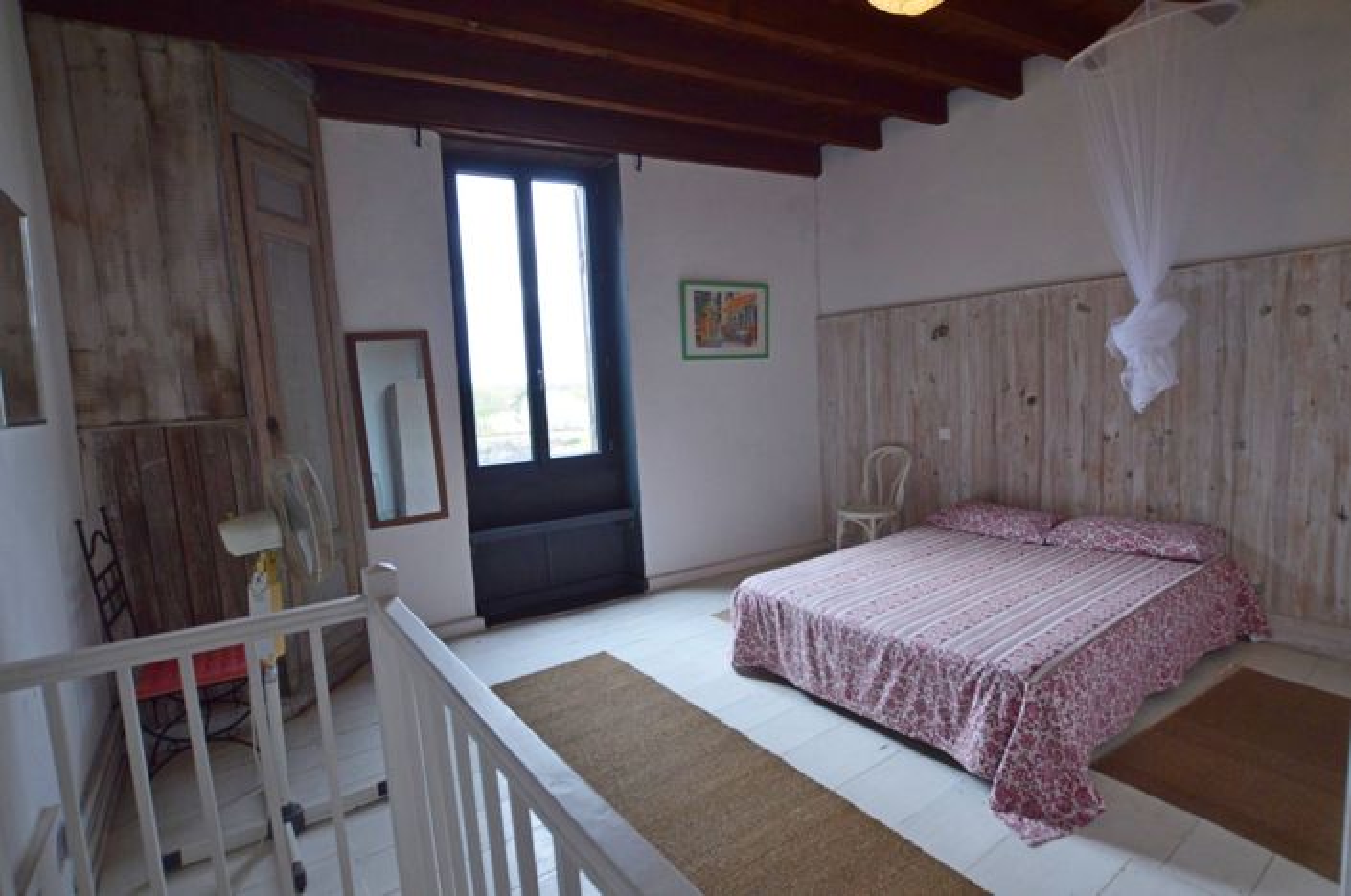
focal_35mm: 17
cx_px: 676
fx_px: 646
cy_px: 448
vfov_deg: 69.5
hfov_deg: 92.5
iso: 400
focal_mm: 11.5
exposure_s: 1/100
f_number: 5
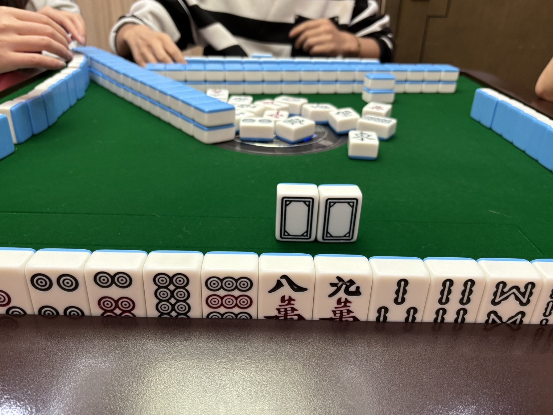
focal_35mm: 29
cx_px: 273
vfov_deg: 48.2
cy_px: 217
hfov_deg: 61.7
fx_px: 463
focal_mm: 5.96
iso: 100
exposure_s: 1/50
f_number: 1.6
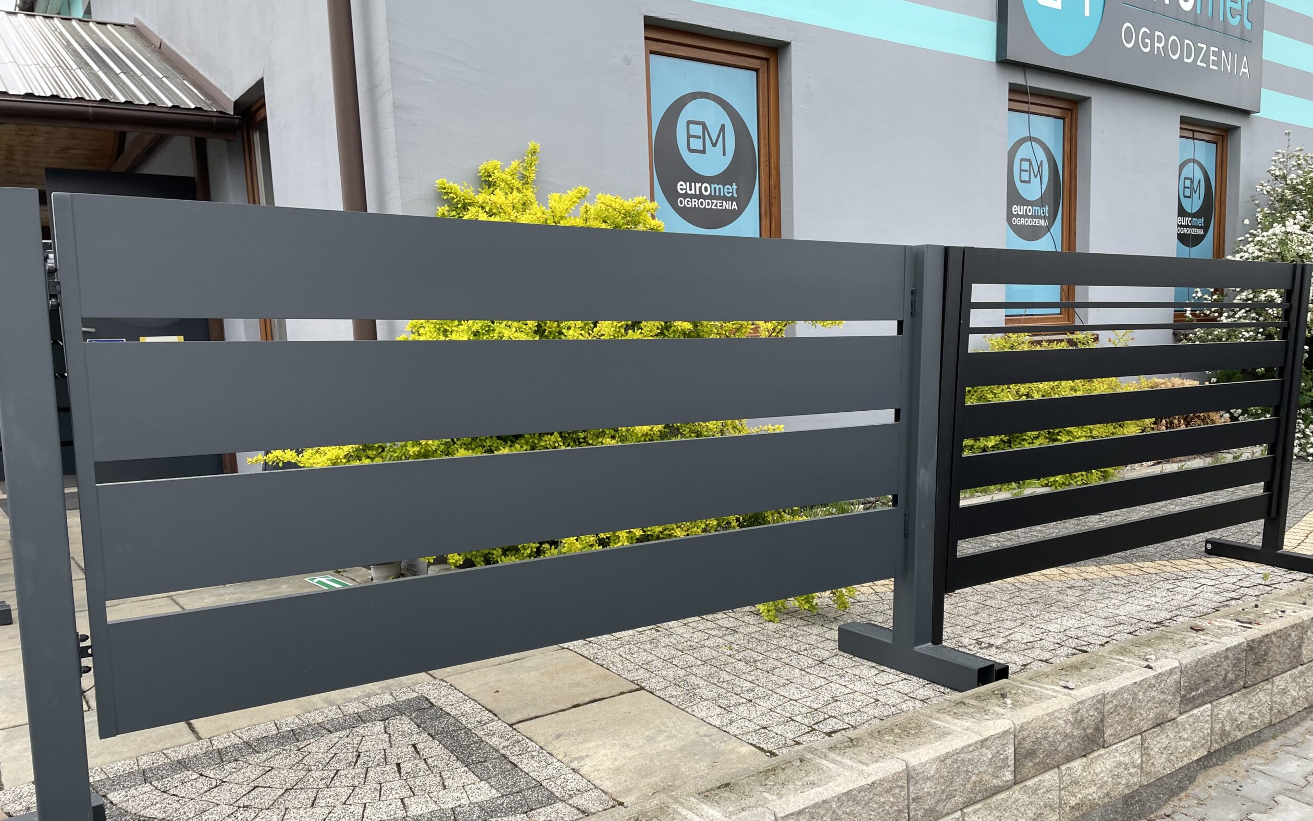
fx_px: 1002
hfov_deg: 66.5
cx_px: 664
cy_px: 485
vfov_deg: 44.3
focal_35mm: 28
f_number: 1.6
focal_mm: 4.2
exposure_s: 1/369
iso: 32
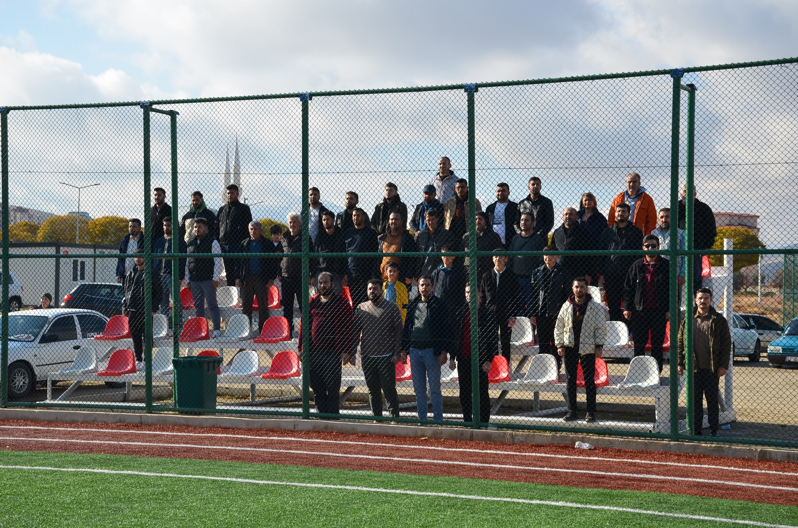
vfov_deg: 21.5
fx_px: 1393
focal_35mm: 63
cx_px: 399
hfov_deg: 32.0
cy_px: 264
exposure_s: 1/250
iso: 110
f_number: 8
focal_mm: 42
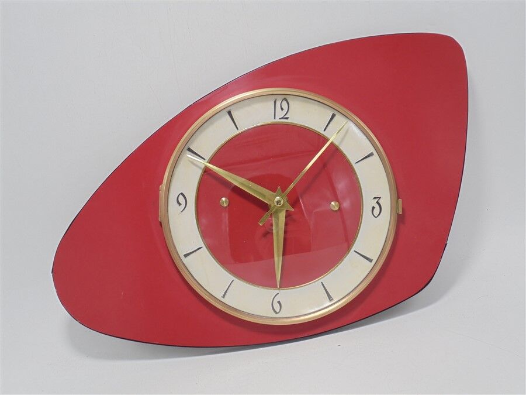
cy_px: 198
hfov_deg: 43.9
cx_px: 263
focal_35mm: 43
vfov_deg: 33.6
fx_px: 653
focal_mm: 7.8
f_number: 4.5
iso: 100
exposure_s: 1/40
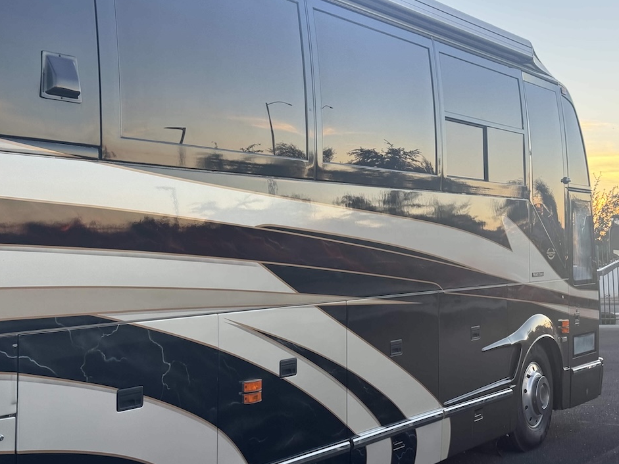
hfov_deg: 37.5
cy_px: 239
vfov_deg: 28.6
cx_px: 299
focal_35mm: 51
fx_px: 912
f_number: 1.78
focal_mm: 6.76
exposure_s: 1/140
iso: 64
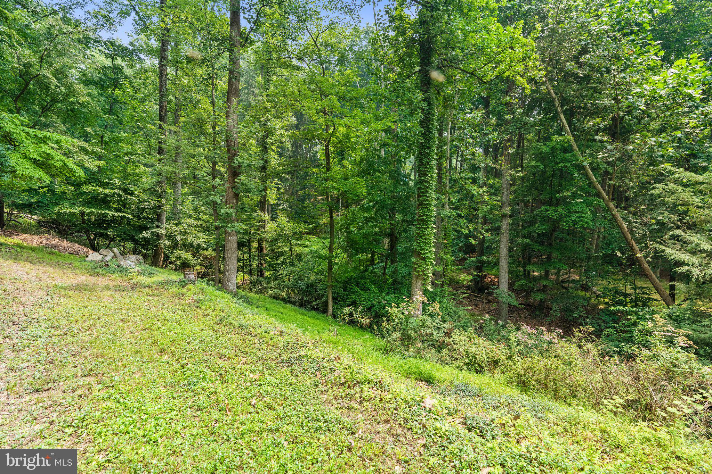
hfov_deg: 96.7
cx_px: 356
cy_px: 237
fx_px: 316
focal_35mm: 16
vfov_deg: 73.7
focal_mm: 16
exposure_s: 1/400
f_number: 8
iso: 1250
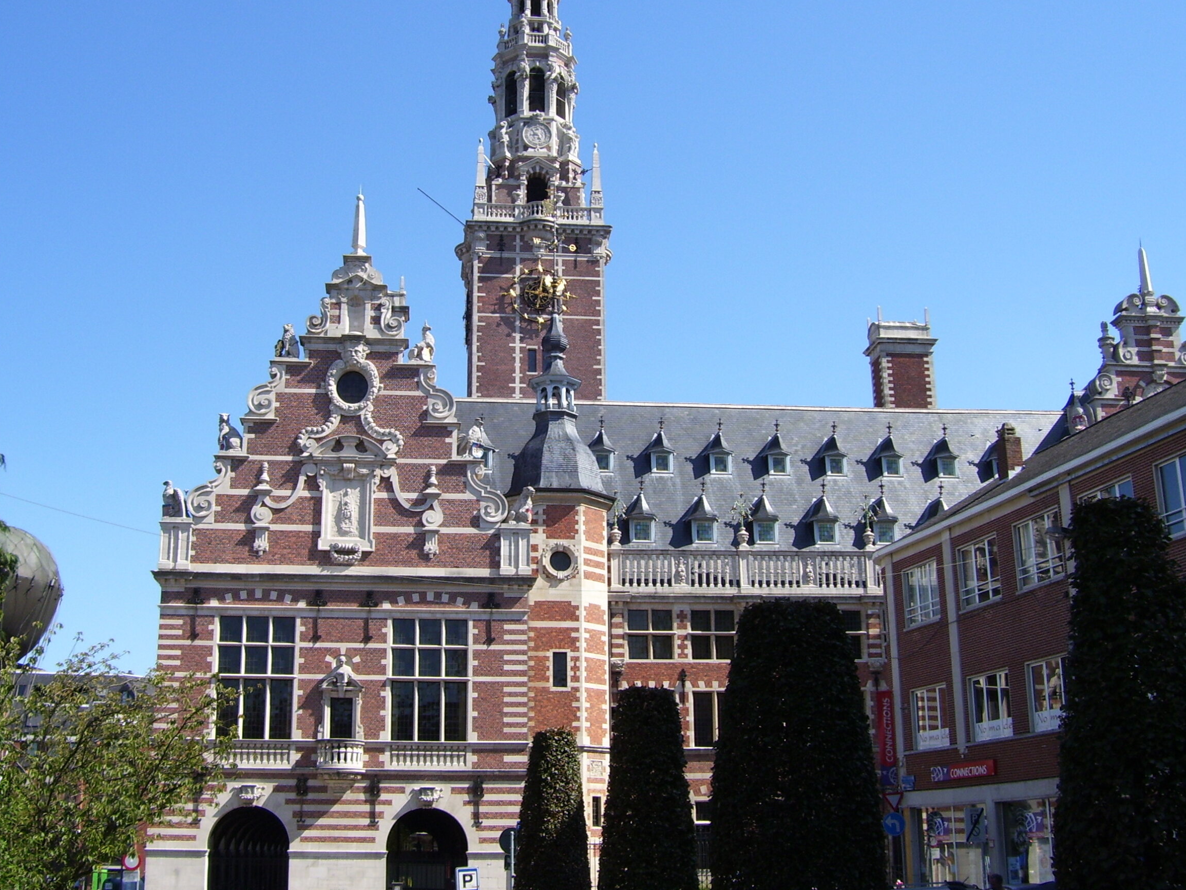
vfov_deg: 35.1
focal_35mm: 41
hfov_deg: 45.8
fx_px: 1405
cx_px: 568
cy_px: 421
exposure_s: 1/350
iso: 80
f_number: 4.8
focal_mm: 6
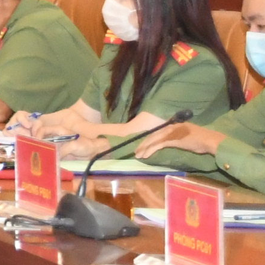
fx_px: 2815
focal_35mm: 325
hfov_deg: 4.7
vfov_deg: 5.3
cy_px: -303
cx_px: -905
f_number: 4
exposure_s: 1/200
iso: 2500
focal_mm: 27
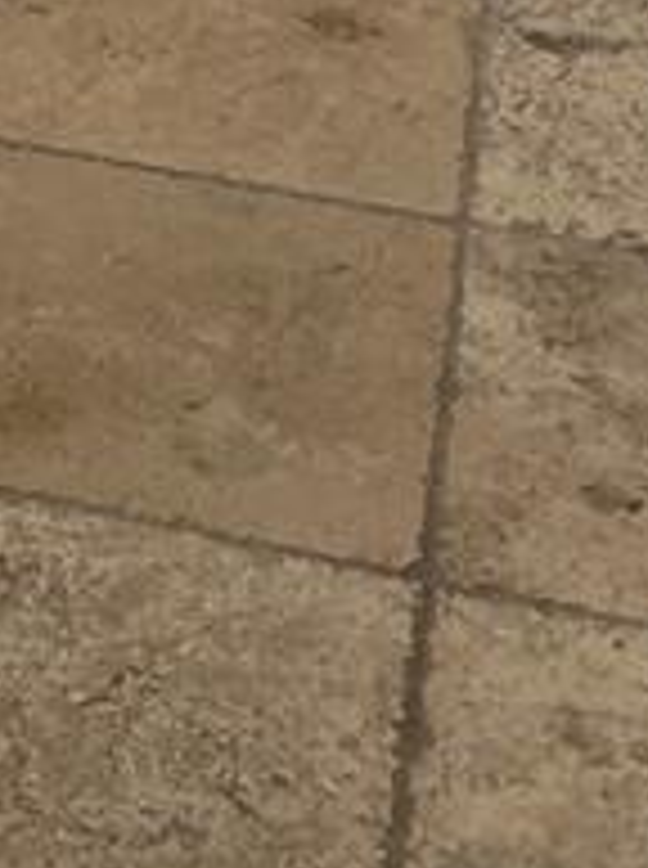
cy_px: -1241
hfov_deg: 8.6
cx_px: -716
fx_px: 4057
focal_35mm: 162
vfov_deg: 10.5
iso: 32
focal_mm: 4.25
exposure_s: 1/358
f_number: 1.8
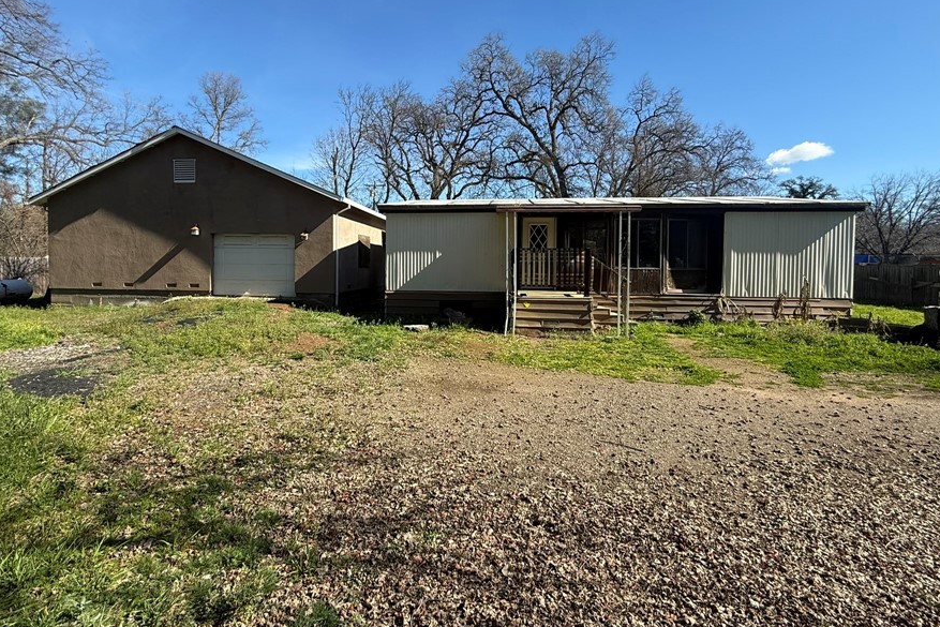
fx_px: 444
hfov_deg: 93.2
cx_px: 457
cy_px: 281
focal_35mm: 17
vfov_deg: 70.3
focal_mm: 2.22
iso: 50
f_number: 2.2
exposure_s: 1/942
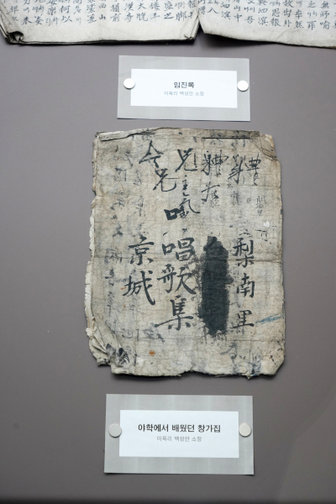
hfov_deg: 21.6
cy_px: 252
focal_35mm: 63
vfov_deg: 31.9
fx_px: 882
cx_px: 168
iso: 3200
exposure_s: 1/80
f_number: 7.1
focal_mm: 63
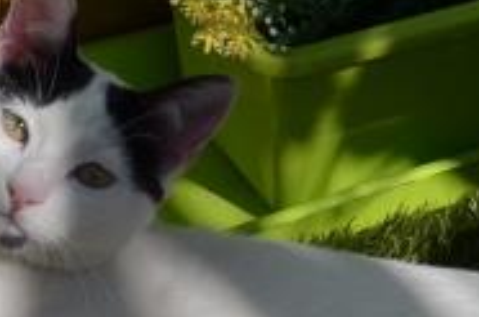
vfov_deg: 4.7
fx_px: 3835
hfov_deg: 7.1
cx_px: 270
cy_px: 251
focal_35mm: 289
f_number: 11
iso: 500
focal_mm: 80
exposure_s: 1/1000
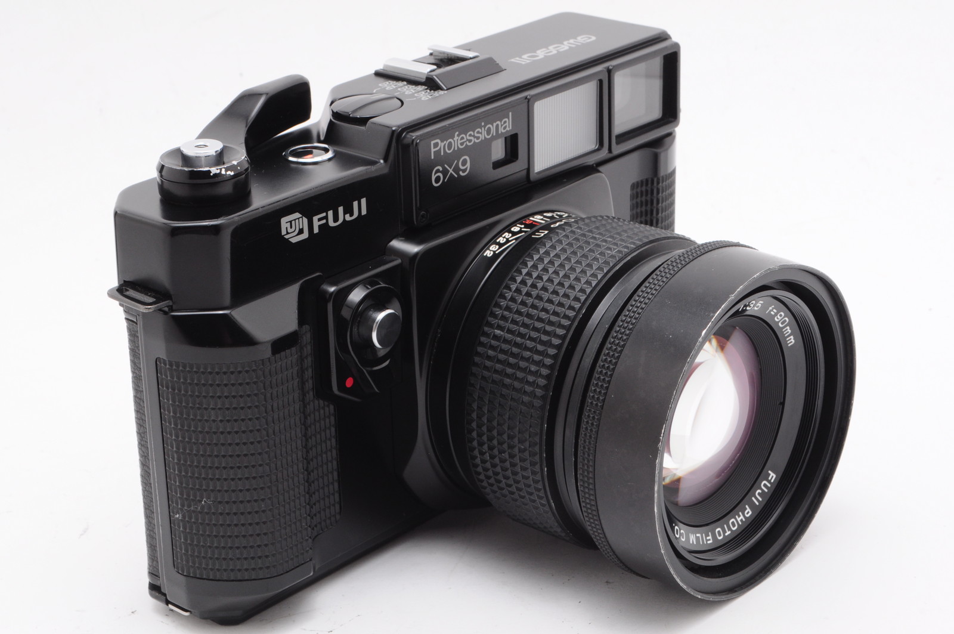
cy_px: 317
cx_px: 477
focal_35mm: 82
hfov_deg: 24.6
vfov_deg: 16.5
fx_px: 2184
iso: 400
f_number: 18
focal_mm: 55
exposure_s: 1/100
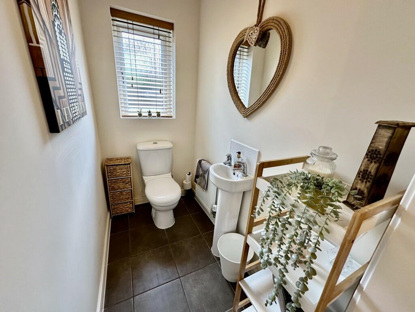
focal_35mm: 14
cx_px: 208
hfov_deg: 102.1
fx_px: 168
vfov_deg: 85.7
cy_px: 156
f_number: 2.2
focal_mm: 2.22
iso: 125
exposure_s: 1/100
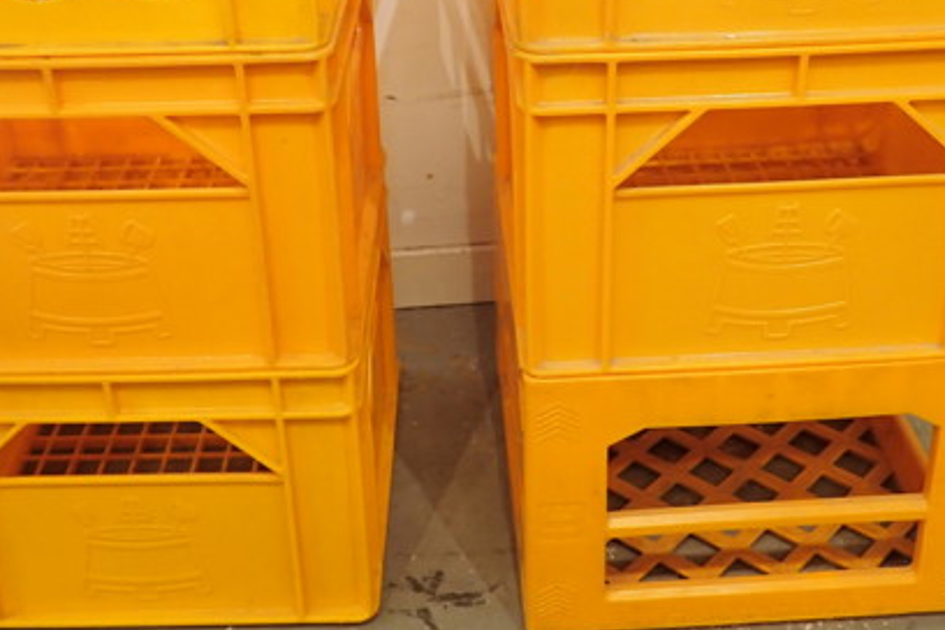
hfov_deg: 38.9
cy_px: 199
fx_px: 1339
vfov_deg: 26.3
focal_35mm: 51
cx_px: 472
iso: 200
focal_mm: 4.5
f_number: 2
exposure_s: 1/50
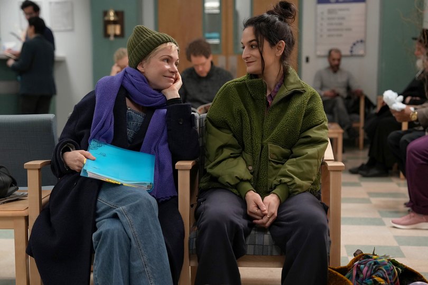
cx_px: 214
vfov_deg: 23.8
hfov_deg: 35.1
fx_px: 678
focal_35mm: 57
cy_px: 142
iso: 1600
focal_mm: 57
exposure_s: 1/100
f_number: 2.8
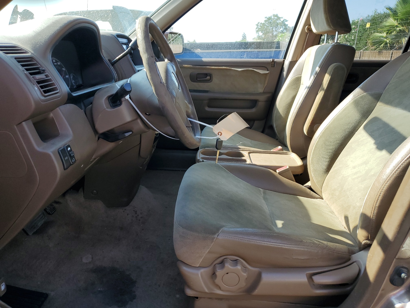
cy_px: 154
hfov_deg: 67.3
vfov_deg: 53.1
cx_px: 205
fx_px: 308
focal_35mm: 26
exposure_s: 1/588
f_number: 1.5
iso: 50
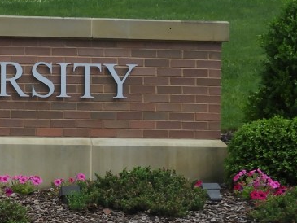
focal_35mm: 197
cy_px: 129
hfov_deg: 9.7
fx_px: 1691
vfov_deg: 7.5
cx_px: -160
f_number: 4
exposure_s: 1/800
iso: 100
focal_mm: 9
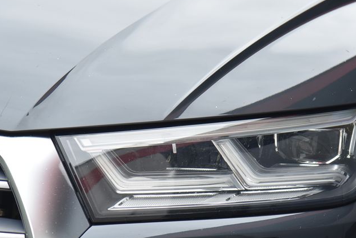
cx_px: 224
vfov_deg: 7.1
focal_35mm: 195
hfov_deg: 10.5
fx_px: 1930
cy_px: 140
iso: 500
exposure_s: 1/80
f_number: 4.5
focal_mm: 120
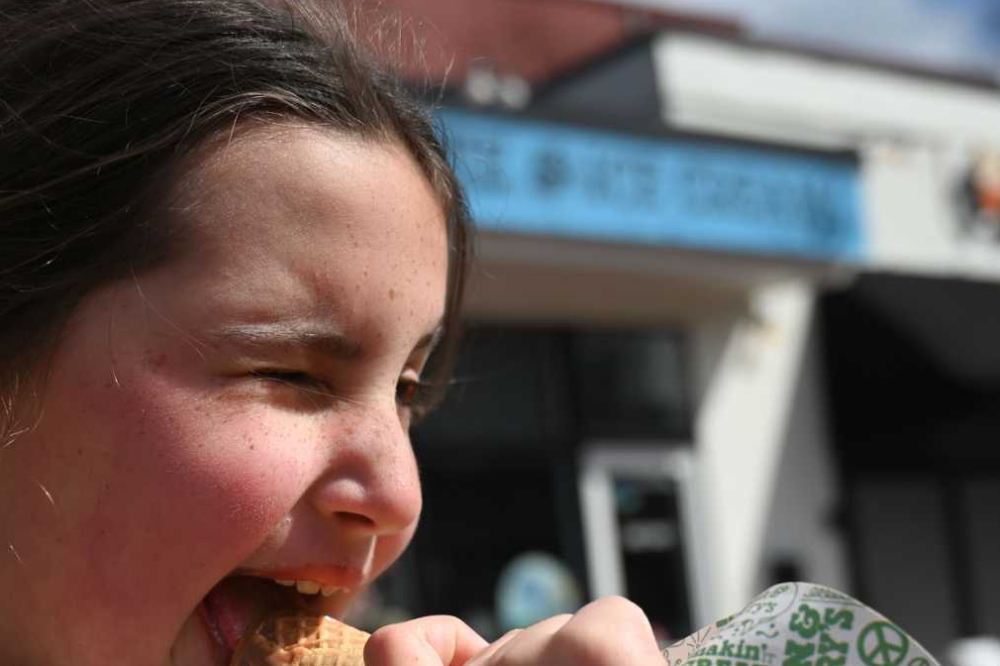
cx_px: 411
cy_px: 522
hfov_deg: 27.7
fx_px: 2026
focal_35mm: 73
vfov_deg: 18.5
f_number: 4.5
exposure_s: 1/8000
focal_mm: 36
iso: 500
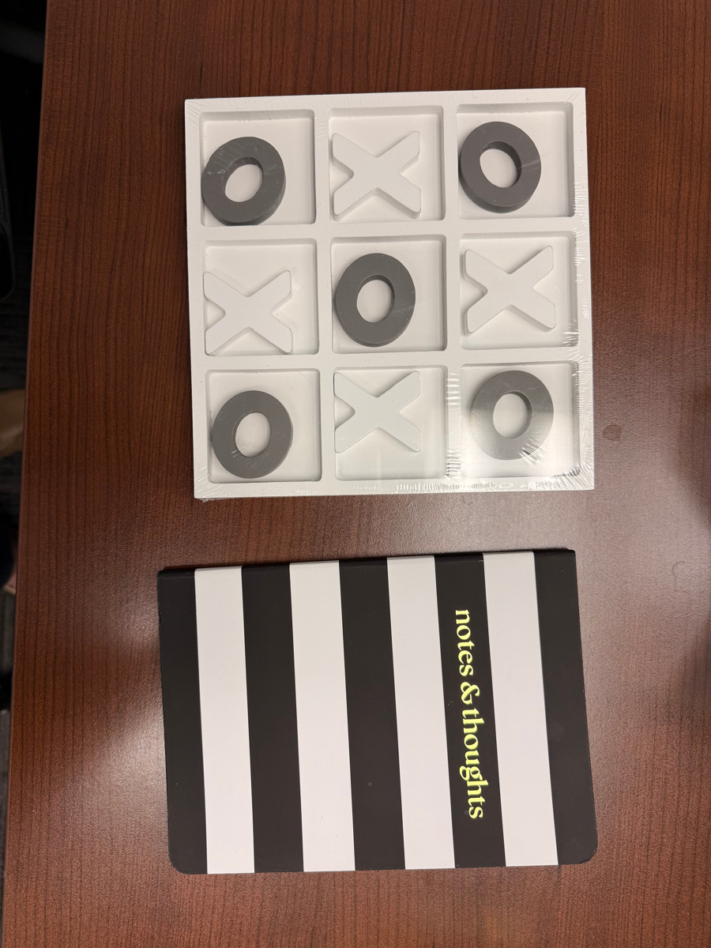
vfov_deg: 71.6
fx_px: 657
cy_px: 474
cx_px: 356
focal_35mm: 24
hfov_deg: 56.8
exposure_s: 1/120
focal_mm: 6.76
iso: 80
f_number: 1.78
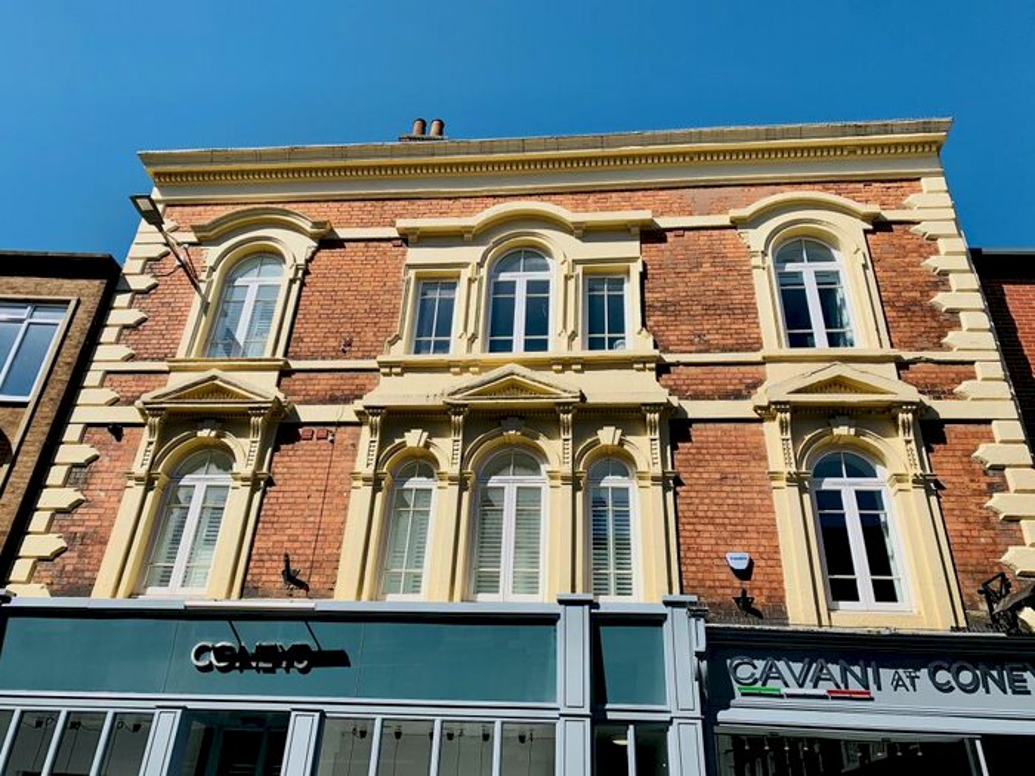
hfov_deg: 67.3
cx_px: 518
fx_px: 777
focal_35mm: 26
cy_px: 388
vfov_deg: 53.1
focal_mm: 4.25
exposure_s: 1/3185
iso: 25
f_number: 1.8
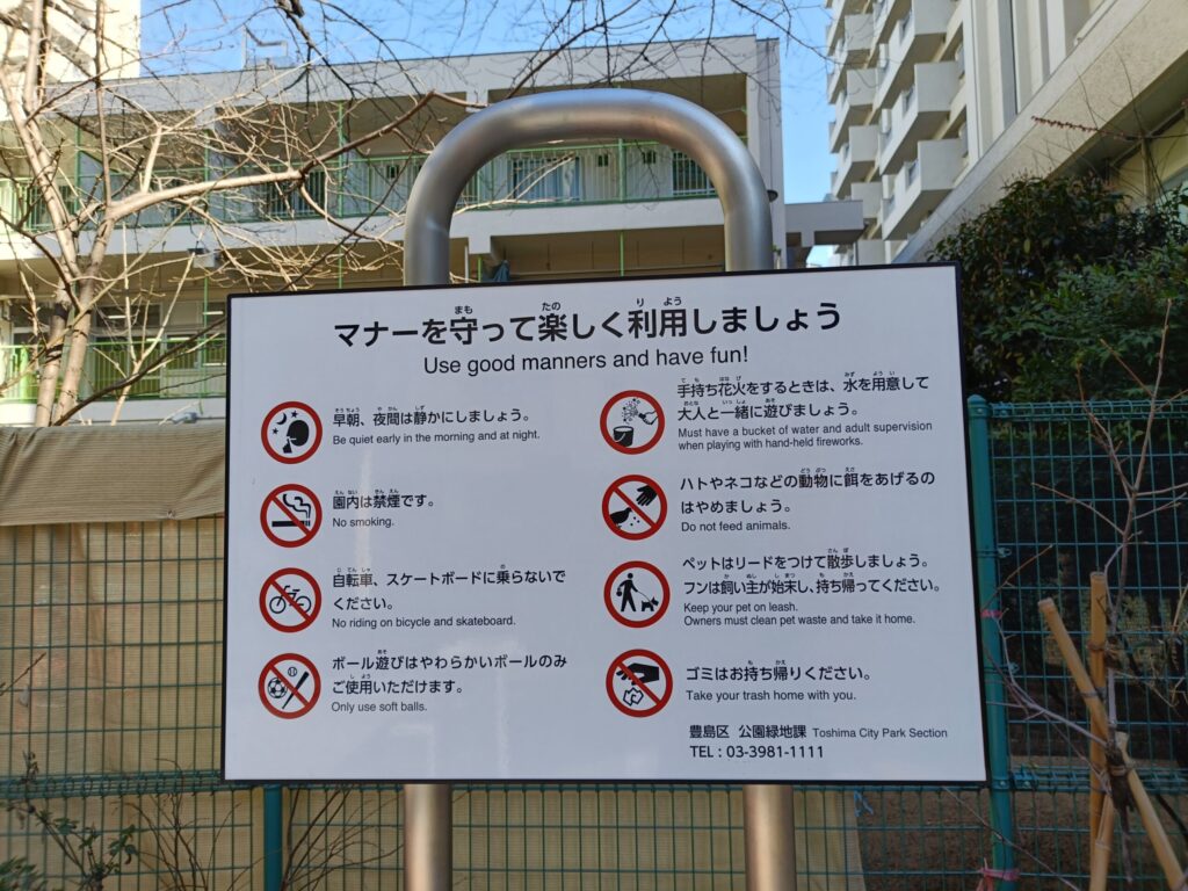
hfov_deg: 69.4
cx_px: 594
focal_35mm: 25
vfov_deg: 54.9
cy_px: 446
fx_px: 858
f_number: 1.7
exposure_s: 1/180
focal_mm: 4.7
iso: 50
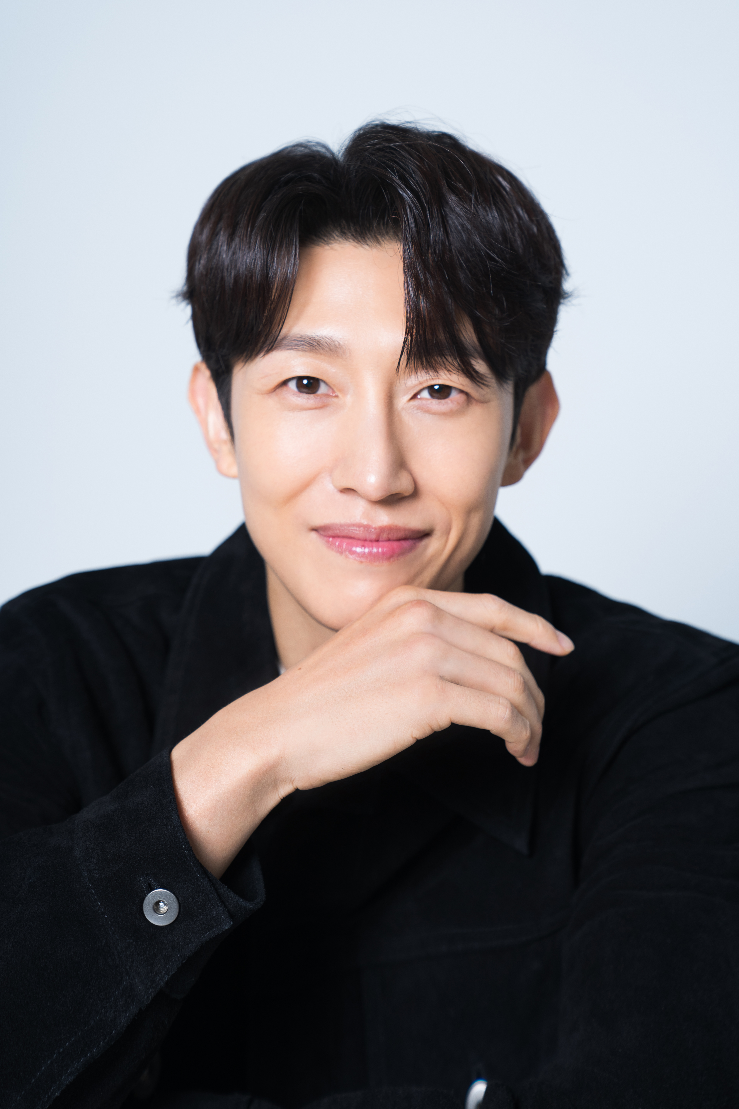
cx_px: 370
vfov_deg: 28.8
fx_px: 2155
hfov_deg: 19.5
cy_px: 554
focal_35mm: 70
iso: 100
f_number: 4
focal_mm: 70
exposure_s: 1/125
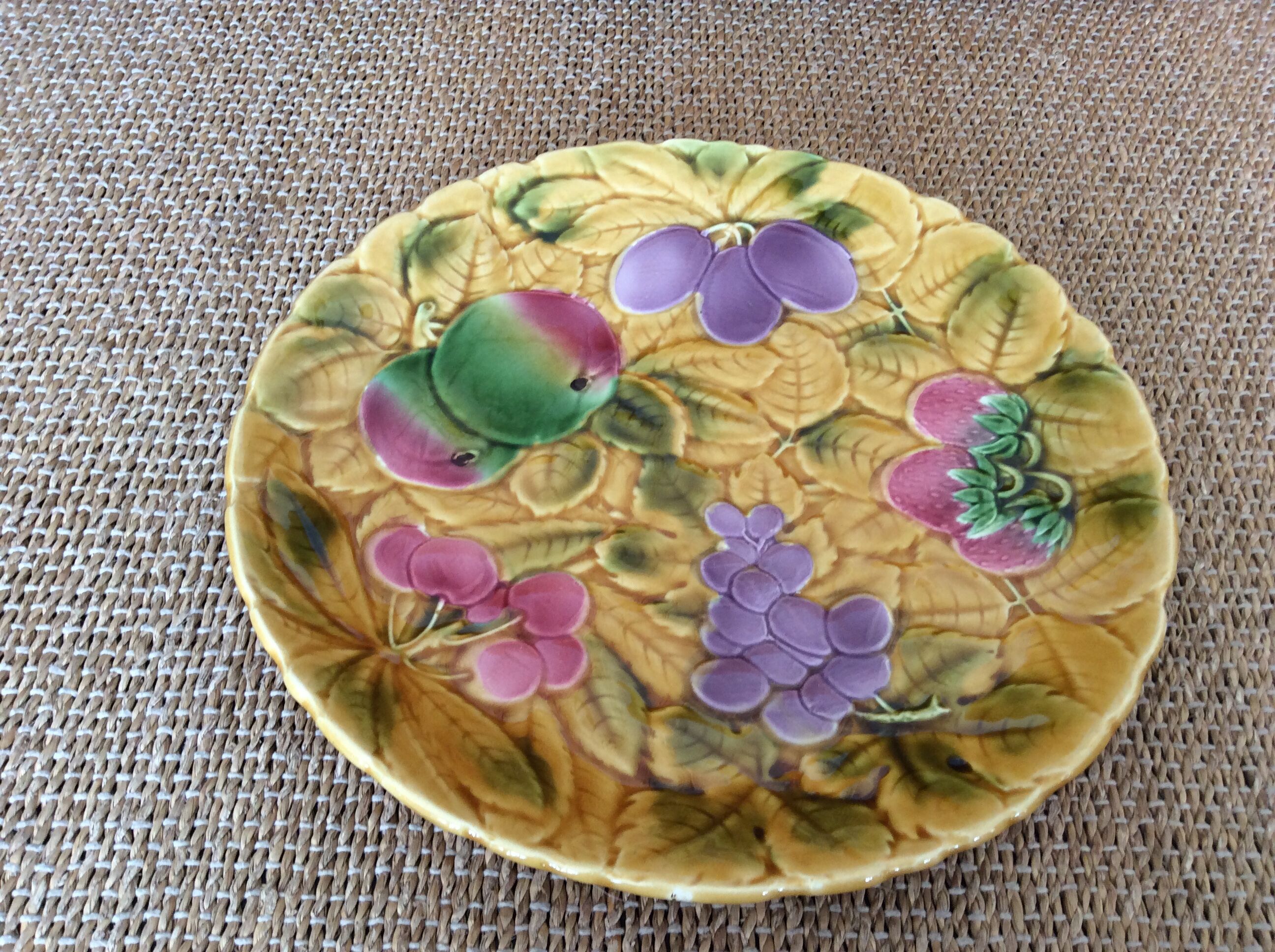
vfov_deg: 44.1
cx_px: 638
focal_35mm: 32
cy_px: 476
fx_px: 1177
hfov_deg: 56.9
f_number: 2.4
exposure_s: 1/25
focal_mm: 3.3
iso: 50
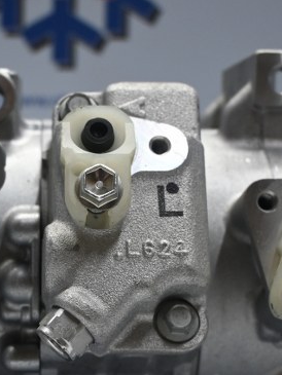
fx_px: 858
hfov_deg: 18.5
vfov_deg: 24.5
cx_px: 51
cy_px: 273
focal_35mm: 79
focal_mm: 25
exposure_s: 1/125
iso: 1000
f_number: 4.2
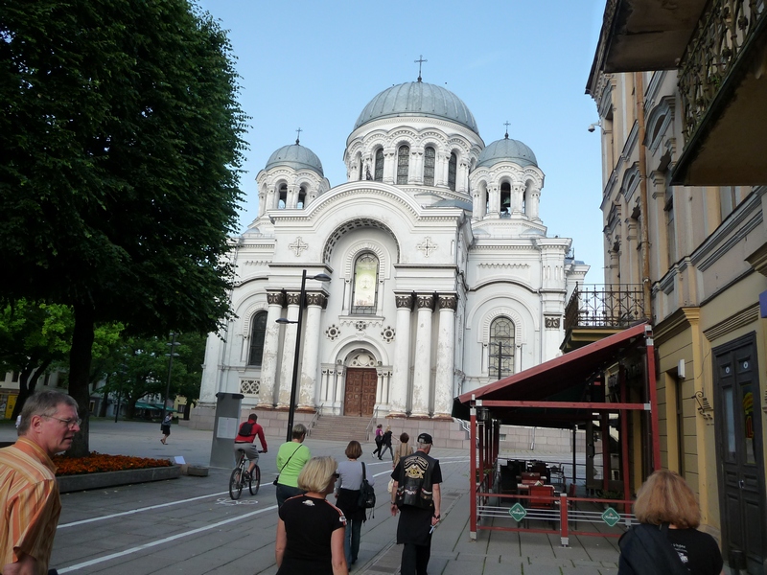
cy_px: 288
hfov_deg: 63.4
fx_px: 620
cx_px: 384
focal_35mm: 28
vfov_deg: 49.7
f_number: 3.3
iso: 160
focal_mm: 4.7
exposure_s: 1/500
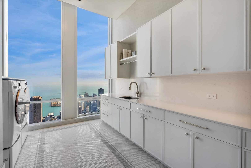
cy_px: 84
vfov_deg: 73.7
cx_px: 126
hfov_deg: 96.7
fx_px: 112
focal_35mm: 16
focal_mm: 16
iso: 200
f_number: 8
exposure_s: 1/60
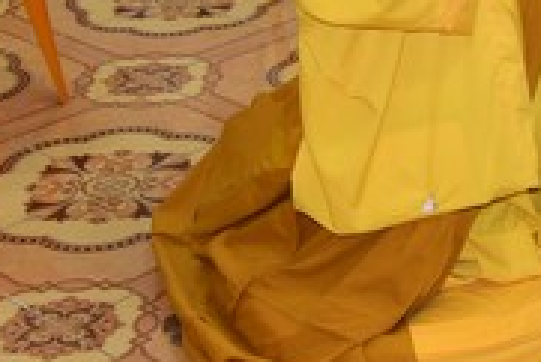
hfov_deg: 17.3
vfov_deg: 11.3
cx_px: 550
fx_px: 1730
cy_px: -248
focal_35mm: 115
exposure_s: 1/100
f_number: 4
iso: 500
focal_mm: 32
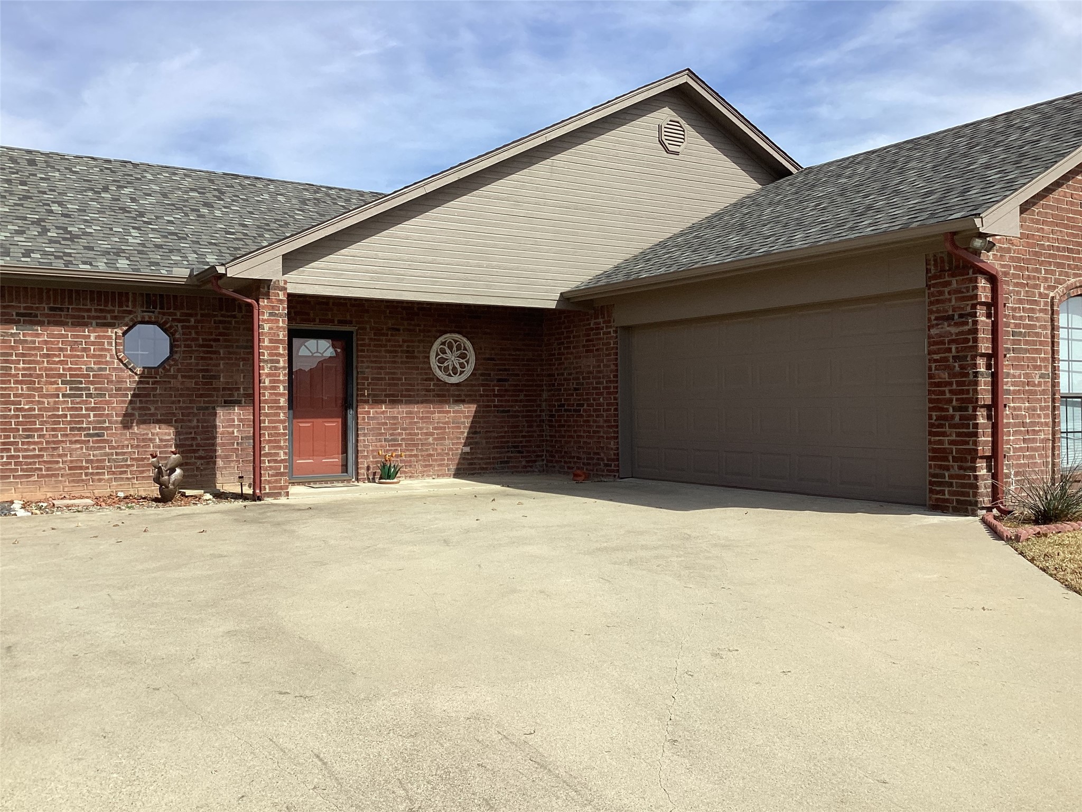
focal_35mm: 31
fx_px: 969
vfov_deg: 45.4
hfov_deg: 58.4
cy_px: 406
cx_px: 541
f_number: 2.4
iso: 25
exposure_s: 1/1812
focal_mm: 3.3
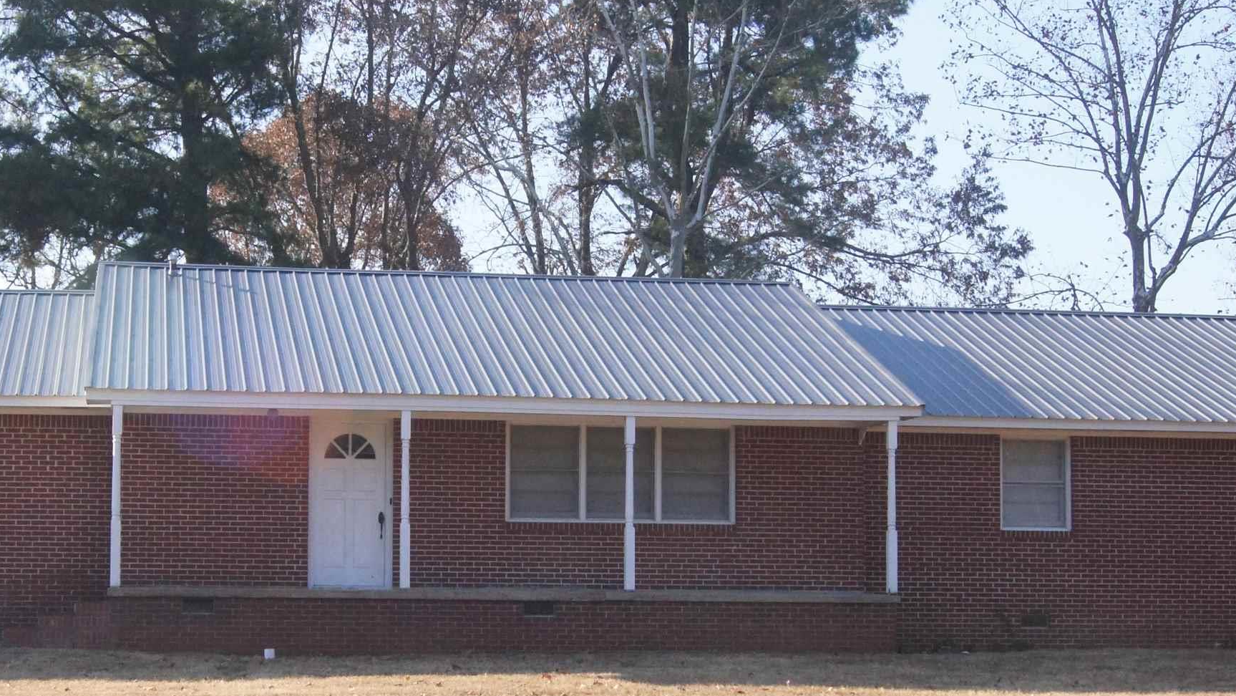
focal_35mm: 67
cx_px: 479
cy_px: 509
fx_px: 2196
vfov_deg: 17.9
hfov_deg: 31.3
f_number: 11
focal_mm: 24
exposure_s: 1/640
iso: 1600
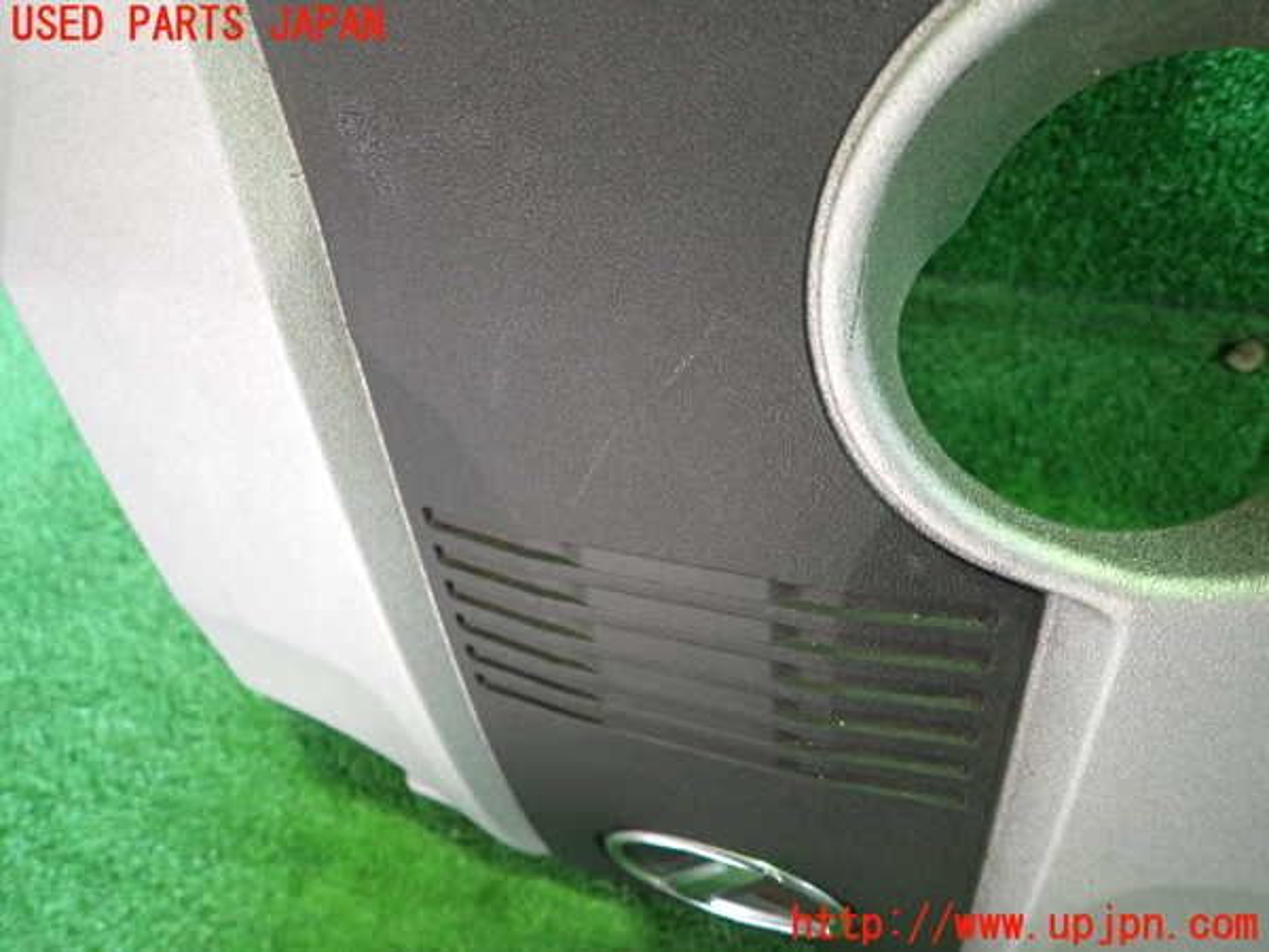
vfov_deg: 54.9
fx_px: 916
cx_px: 634
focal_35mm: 25
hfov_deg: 69.4
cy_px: 476
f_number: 2
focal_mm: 4.5
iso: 500
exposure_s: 1/30
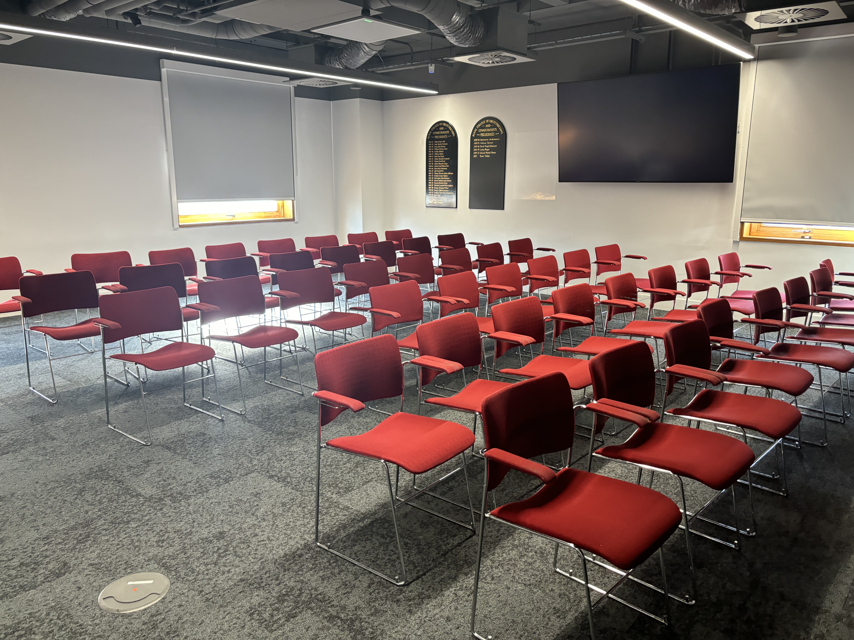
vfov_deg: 53.1
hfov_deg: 67.3
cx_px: 427
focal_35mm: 26
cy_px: 320
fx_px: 641
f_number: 1.6
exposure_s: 1/49
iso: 500
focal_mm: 5.96
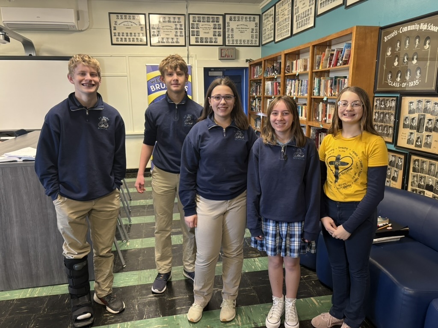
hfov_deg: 67.3
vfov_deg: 53.1
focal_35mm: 26
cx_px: 219
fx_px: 329
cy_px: 164
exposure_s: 1/60
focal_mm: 5.96
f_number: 1.6
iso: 160
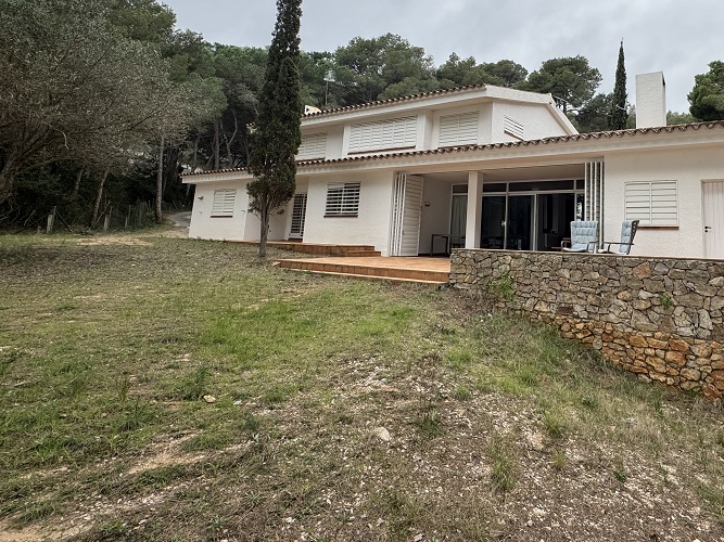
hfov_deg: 74.3
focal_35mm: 21
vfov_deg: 61.8
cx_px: 529
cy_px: 178
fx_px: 439
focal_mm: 2.22
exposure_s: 1/600
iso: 50
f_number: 2.2
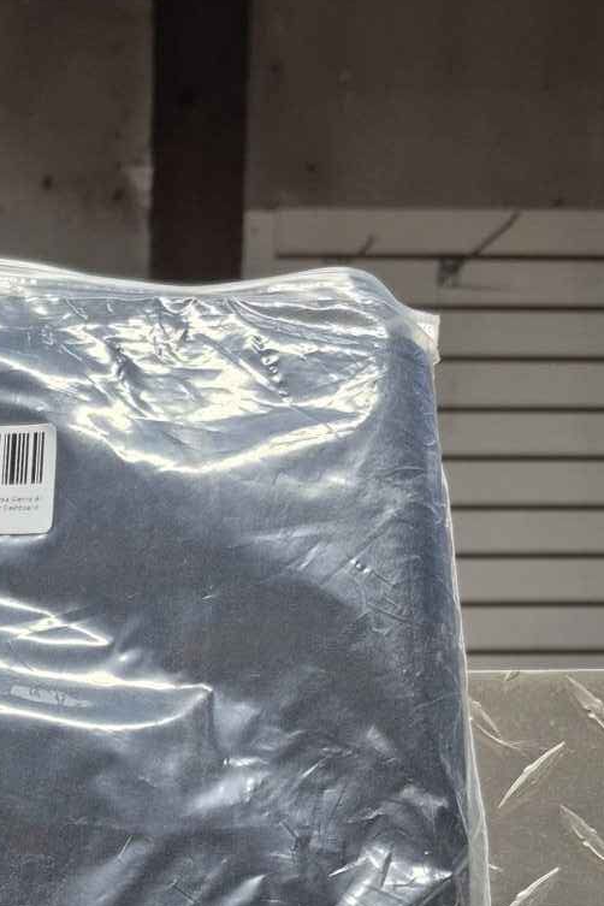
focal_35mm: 61
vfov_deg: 30.3
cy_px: 931
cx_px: -144
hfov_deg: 20.6
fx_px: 1535
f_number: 1.8
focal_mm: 5.4
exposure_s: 1/120
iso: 125
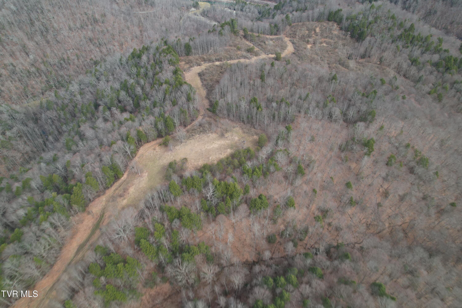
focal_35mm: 22
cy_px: 154
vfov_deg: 57.2
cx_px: 231
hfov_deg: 78.6
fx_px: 282
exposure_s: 1/15
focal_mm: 8.38
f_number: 2.8
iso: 130
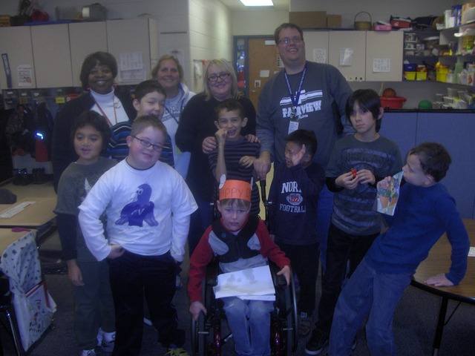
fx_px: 480
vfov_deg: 40.7
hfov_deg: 52.6
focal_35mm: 35
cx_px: 238
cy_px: 178
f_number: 2.6
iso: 100
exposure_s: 1/60
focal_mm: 5.8
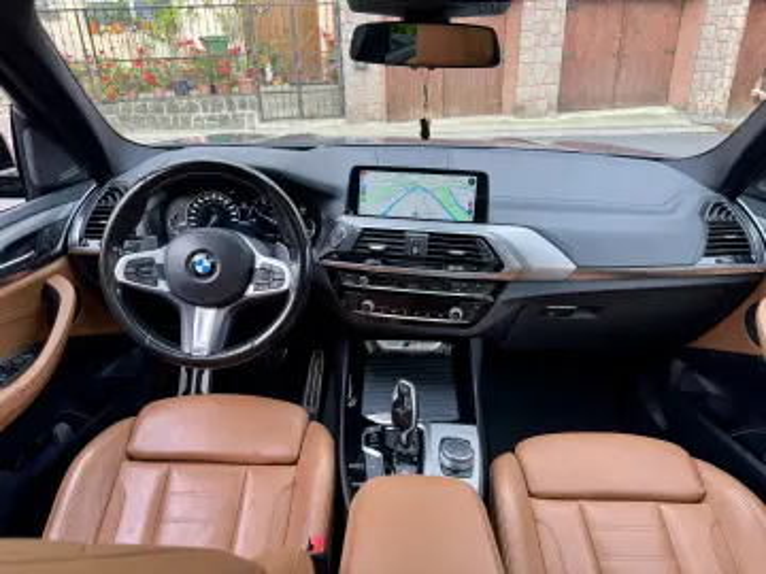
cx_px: 383
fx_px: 531
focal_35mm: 24
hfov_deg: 71.6
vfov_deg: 56.8
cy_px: 287
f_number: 1.78
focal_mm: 6.76
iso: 100
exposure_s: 1/195
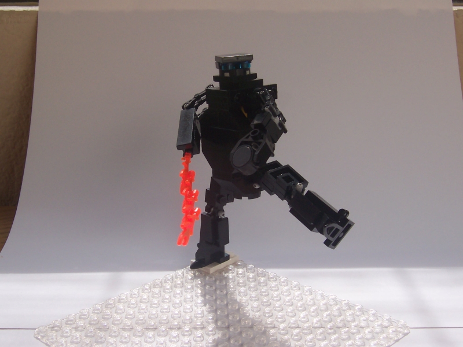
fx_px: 896
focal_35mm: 67
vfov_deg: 21.9
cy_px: 174
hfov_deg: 29.0
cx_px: 232
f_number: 5.6
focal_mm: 10.4
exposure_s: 1/125
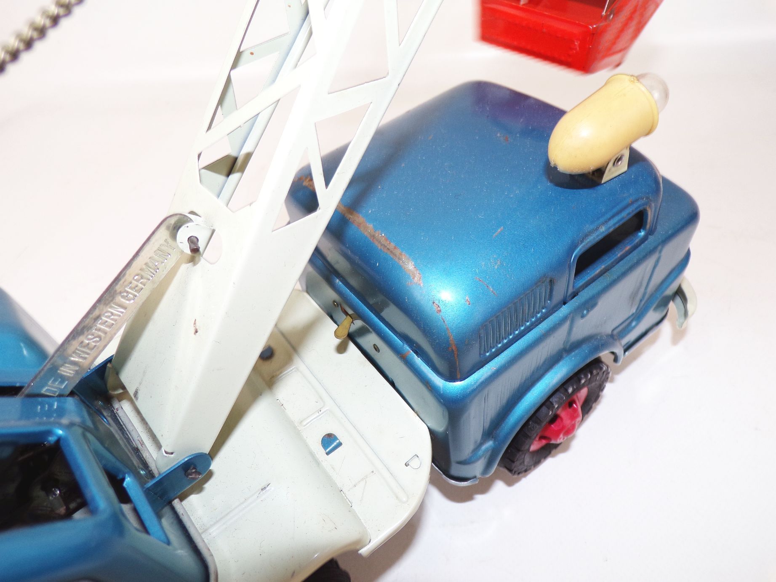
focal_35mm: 24
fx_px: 538
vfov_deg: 56.8
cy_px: 291
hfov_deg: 71.6
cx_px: 388
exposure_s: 1/38
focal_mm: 4.3
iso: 80
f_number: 3
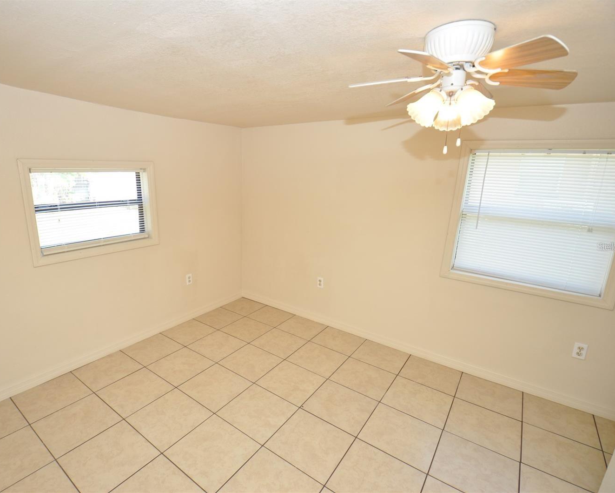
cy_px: 246
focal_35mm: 17
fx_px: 309
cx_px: 269
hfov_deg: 89.2
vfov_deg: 77.0
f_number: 4
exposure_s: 1/80
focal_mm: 10
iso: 400
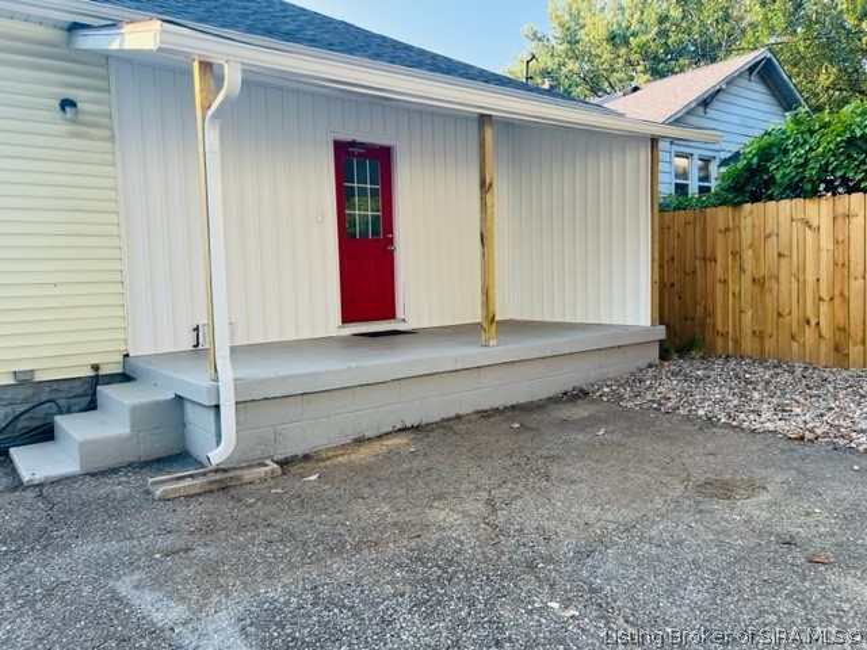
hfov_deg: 67.3
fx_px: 651
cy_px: 325
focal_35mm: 26
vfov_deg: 53.1
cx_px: 434
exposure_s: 1/452
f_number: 1.5
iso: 50
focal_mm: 5.7
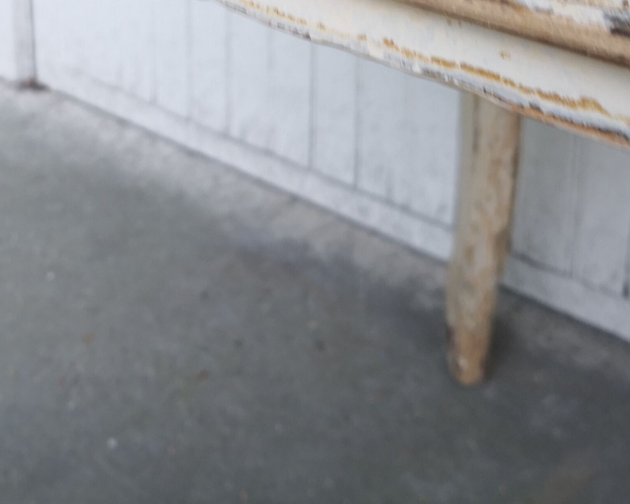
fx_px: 1268
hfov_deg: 27.9
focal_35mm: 68
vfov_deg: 21.0
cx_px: 260
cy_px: -94
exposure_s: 1/216
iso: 50
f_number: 1.6
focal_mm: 3.95
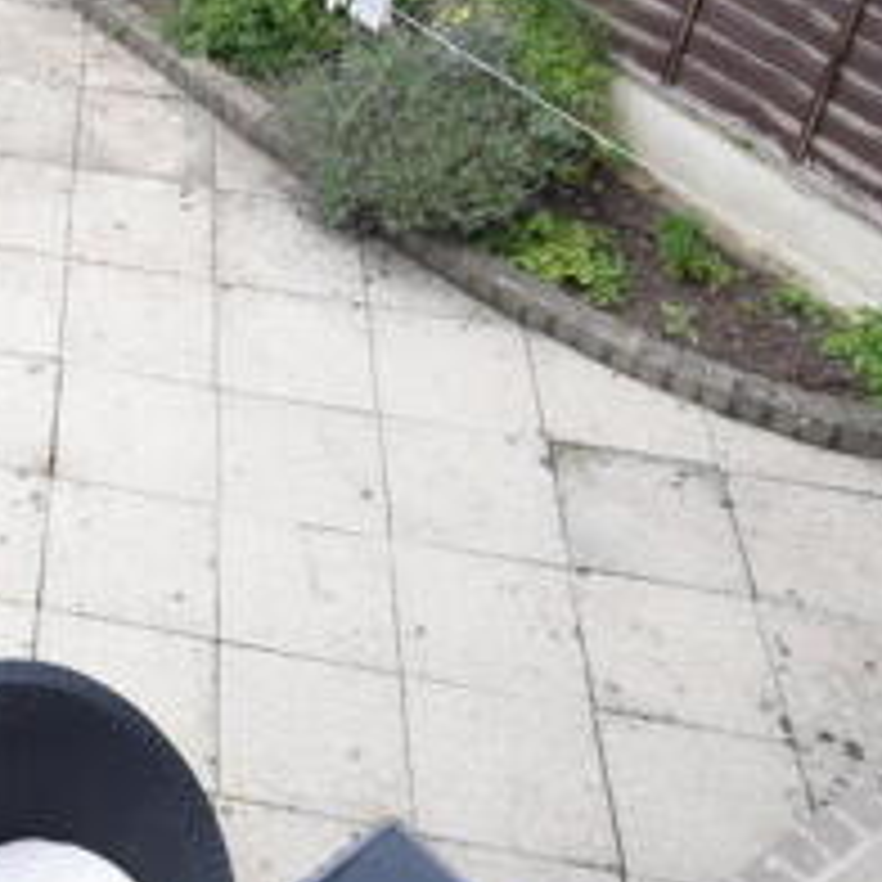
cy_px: -83
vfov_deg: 22.5
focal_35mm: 72
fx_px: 2088
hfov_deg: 21.0
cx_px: -362
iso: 250
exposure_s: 1/250
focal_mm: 17
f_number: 8
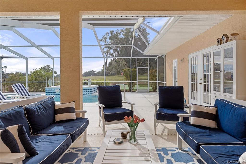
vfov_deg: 59.4
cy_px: 82
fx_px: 143
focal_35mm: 21
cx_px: 123
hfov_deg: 81.2
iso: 320
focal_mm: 14
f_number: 8
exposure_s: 1/60
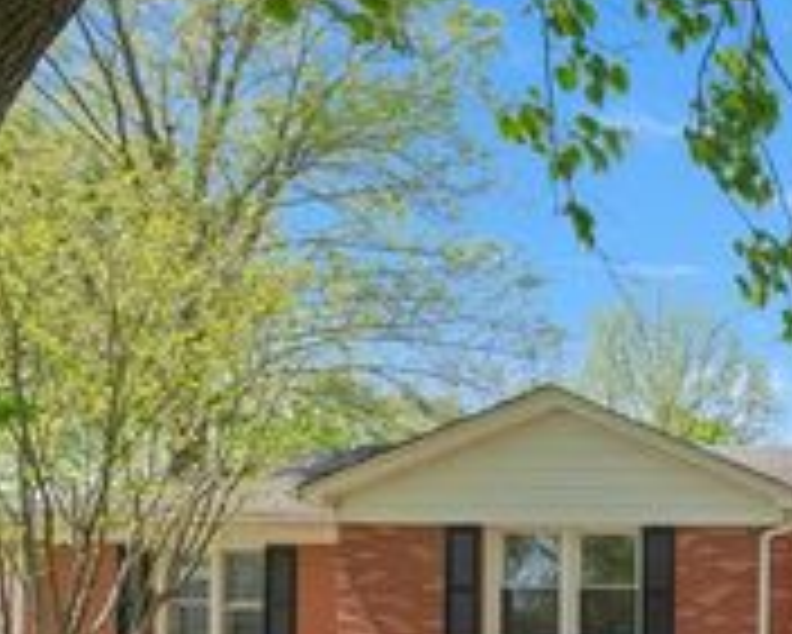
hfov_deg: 34.2
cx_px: 1080
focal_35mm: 32
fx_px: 751
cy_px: 641
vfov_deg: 40.0
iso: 100
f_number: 7.1
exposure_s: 1/50
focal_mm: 12
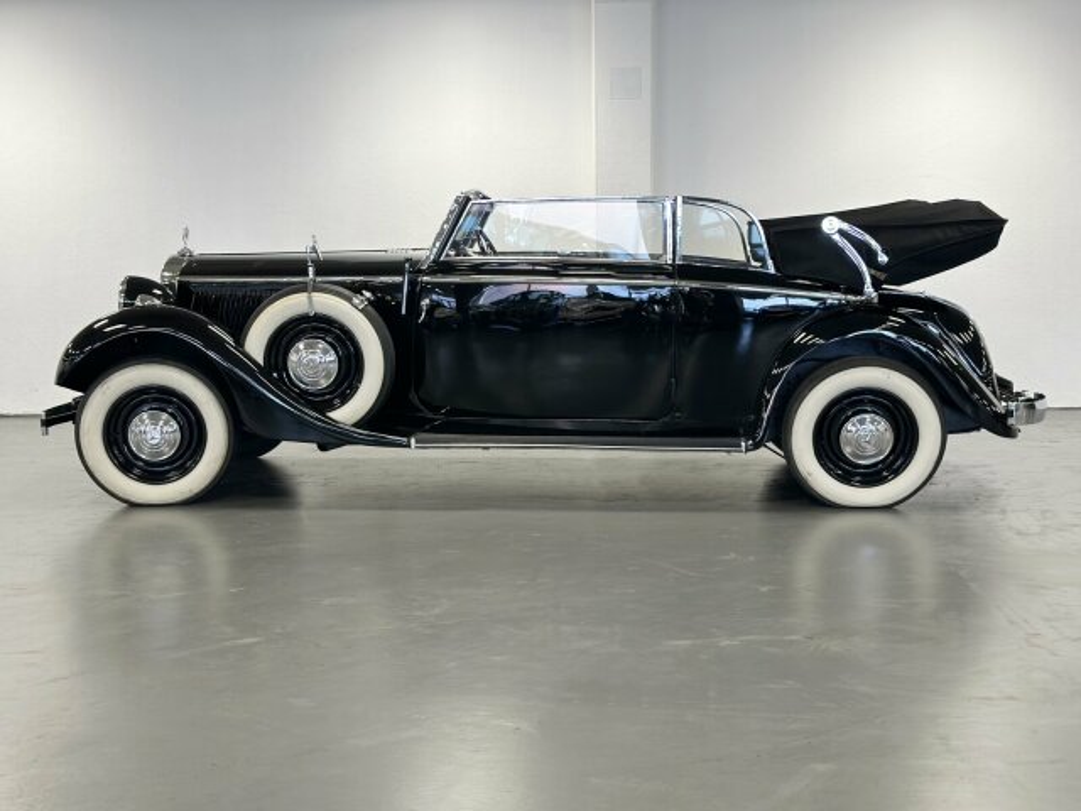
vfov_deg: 30.3
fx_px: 1499
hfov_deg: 39.7
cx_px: 540
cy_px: 406
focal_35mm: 48
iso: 100
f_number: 1.78
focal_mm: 6.86
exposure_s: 1/50
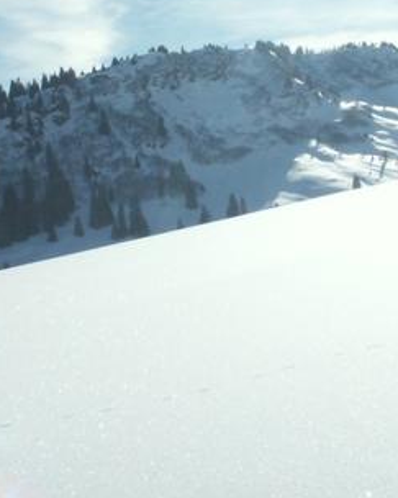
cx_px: 242
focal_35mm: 72
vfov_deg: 26.0
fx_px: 1061
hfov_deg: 21.2
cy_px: 106
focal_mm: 5.86
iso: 50
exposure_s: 1/400
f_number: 8
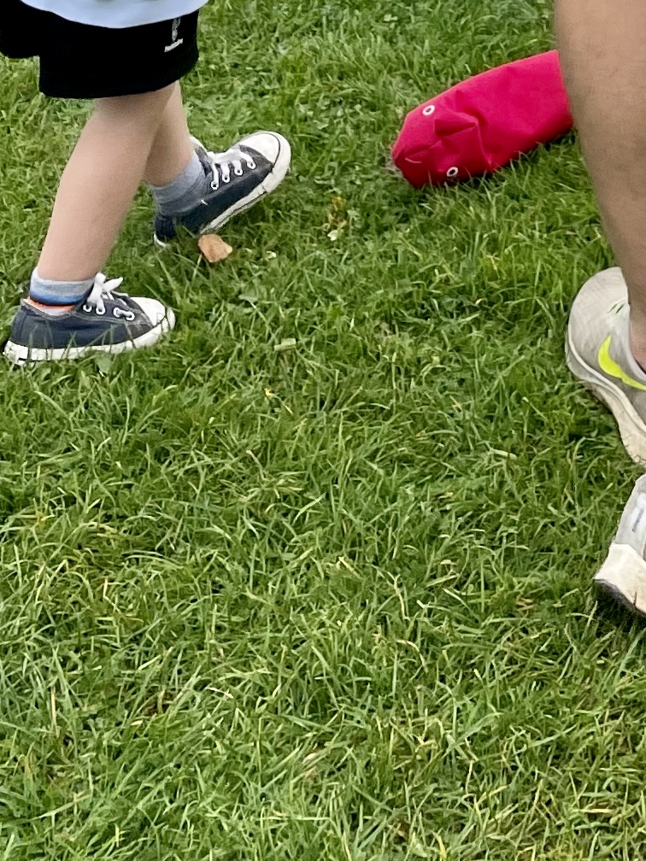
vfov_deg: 16.4
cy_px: -599
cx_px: 621
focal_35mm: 104
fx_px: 2588
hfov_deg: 14.0
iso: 32
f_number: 1.6
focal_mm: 4.2
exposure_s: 1/473
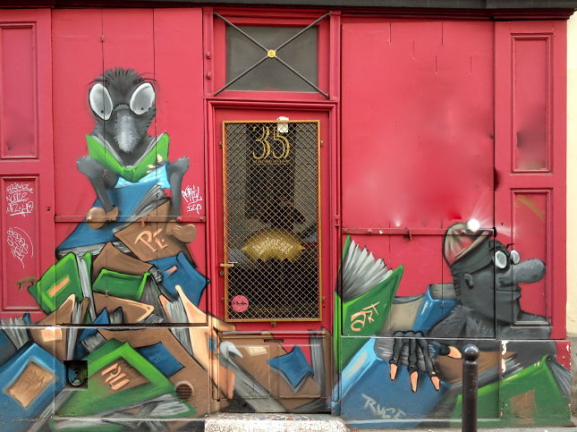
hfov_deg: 49.0
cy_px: 213
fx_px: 633
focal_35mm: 38
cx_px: 278
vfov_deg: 37.7
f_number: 2.4
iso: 64
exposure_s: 1/40
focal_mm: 4.28
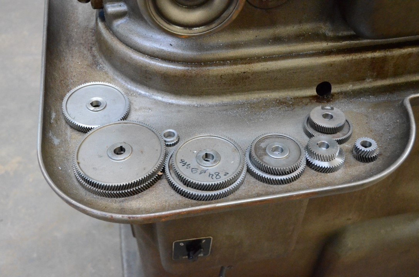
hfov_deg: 48.0
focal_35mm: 40
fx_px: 470
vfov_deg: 32.9
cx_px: 210
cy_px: 138
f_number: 4.5
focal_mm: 27
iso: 6400
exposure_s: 1/125
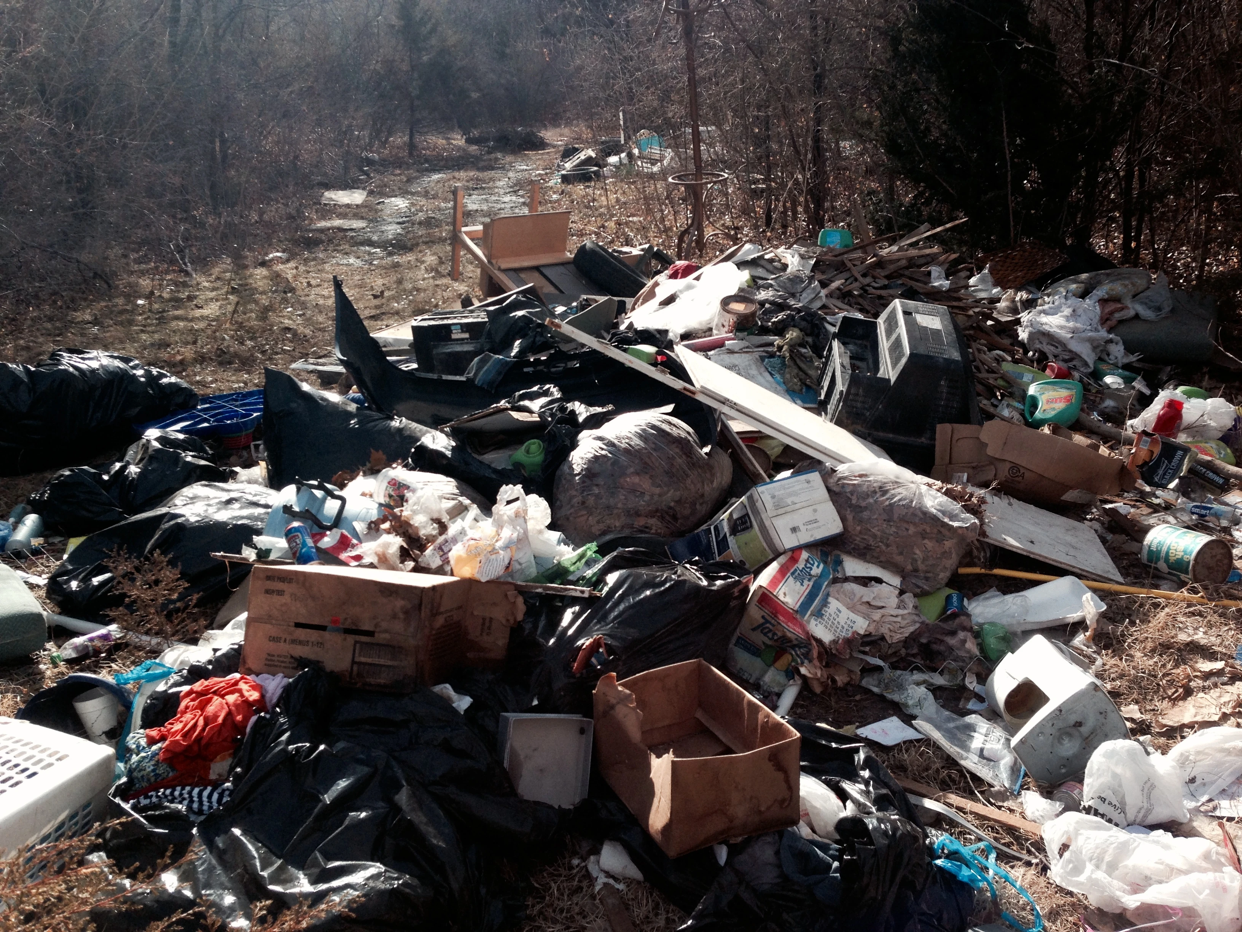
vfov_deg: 42.9
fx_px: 1184
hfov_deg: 55.4
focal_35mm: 33
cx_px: 621
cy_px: 466
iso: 64
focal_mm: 4.12
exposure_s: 1/1261
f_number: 2.4
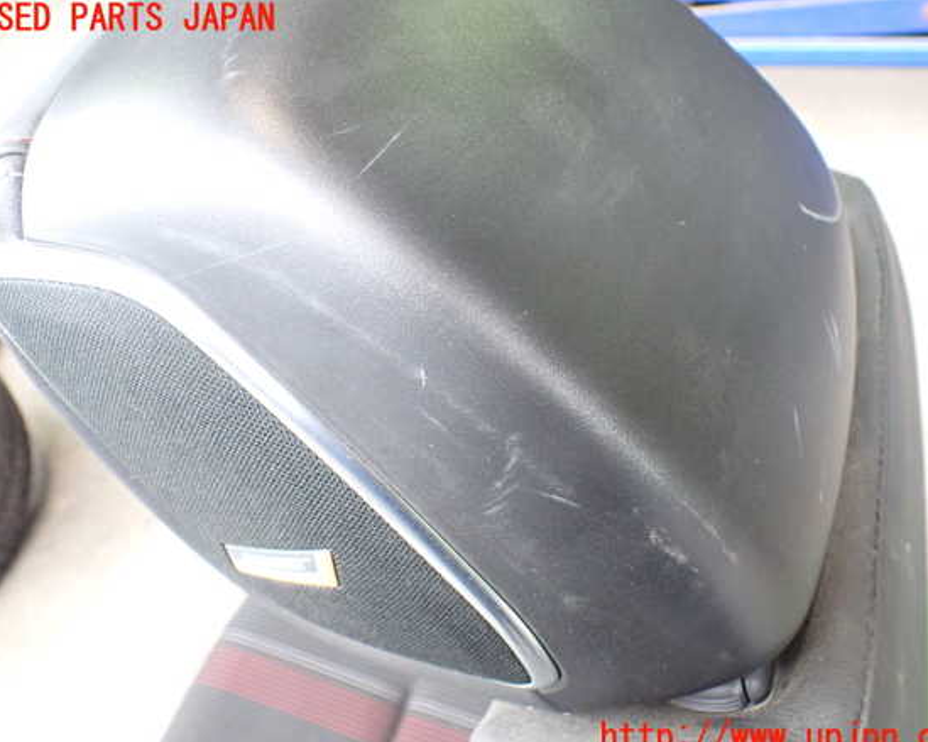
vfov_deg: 45.8
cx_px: 475
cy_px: 379
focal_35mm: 32
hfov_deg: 55.7
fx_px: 879
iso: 800
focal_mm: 5.4
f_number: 2.3
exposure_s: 1/100
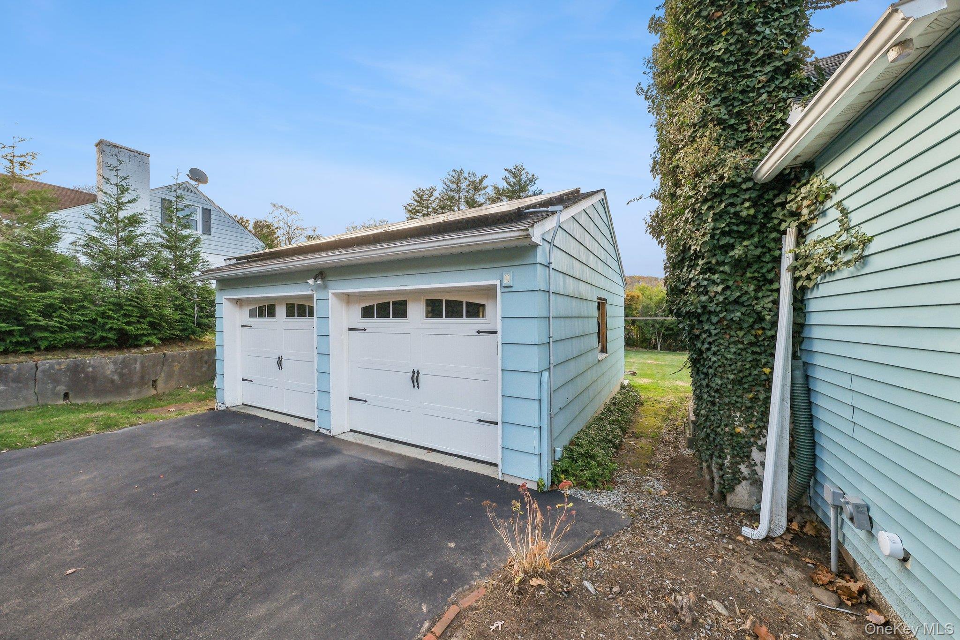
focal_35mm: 12
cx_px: 480
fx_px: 320
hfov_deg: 112.6
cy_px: 320
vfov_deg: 90.0
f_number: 8
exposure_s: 1/160
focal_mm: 8
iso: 400
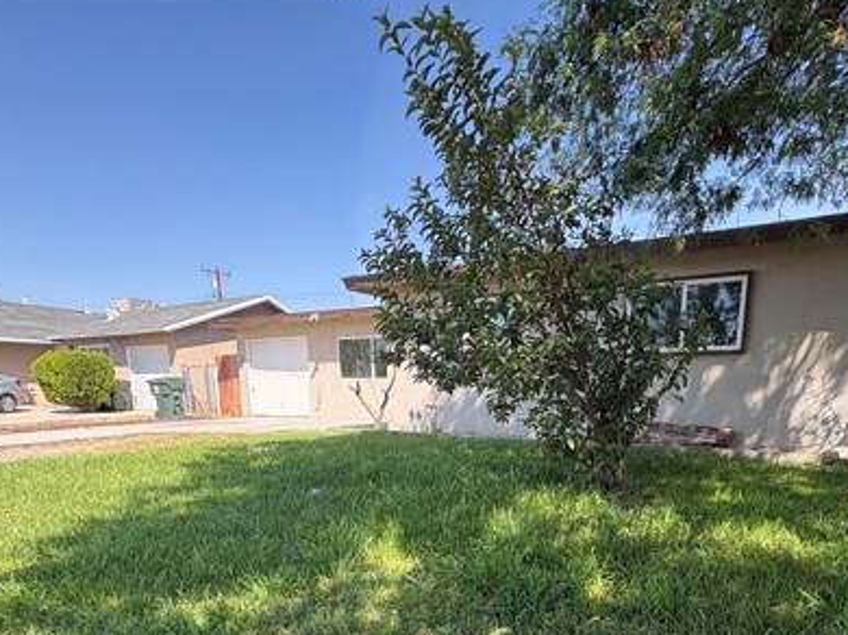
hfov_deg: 73.5
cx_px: 489
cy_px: 507
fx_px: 563
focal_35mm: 23
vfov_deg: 54.8
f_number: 2.2
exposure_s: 1/453
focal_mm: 2.22
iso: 64
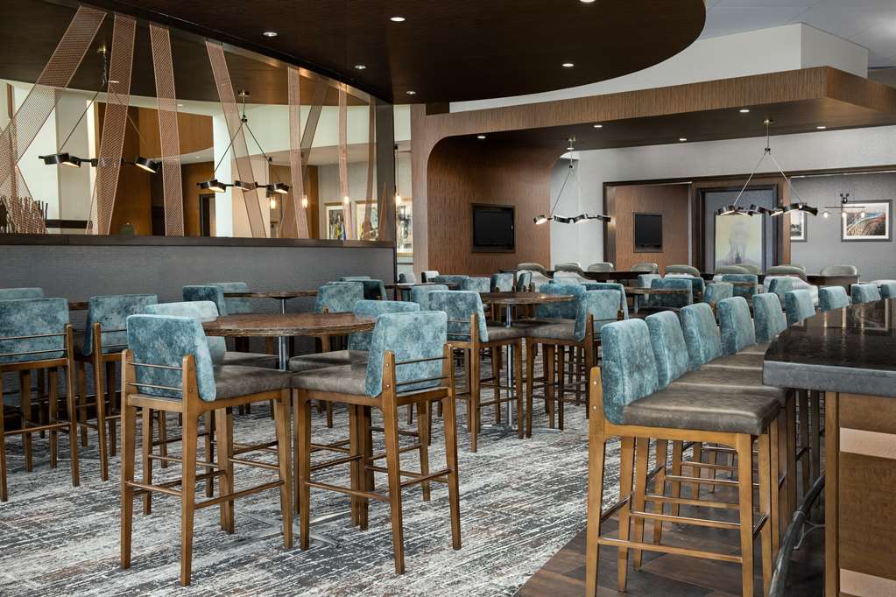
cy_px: 298
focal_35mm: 38
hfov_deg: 50.7
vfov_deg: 35.1
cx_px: 448
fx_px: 946
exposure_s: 8
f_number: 11
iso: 50
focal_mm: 38
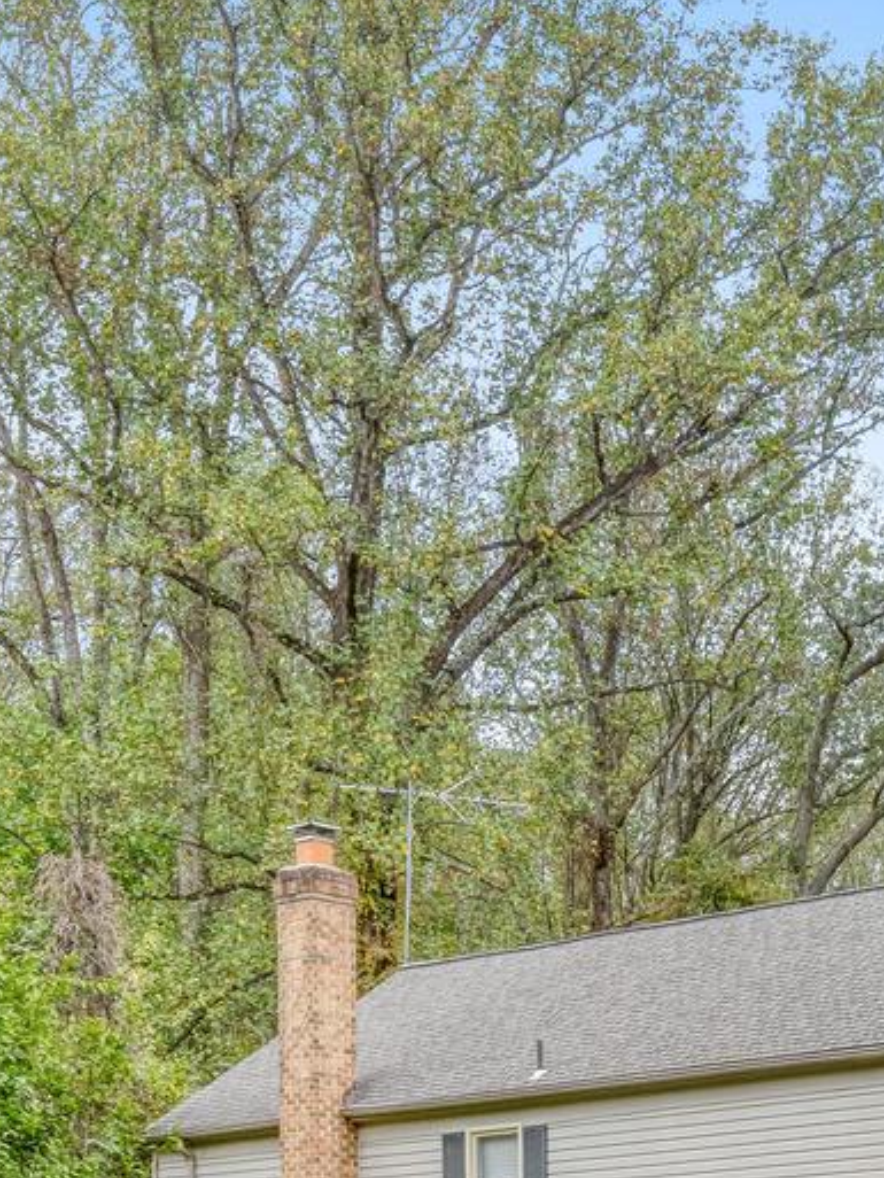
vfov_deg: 24.5
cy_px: 1412
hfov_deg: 19.8
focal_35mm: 72
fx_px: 2451
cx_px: 890
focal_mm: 25
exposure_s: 1/250
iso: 400
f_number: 8
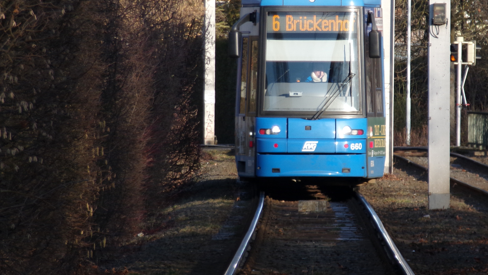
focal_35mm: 568
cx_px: 299
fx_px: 7350
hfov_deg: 3.8
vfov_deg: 2.1
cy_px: 48
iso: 100
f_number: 5.7
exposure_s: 1/200
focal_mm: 73
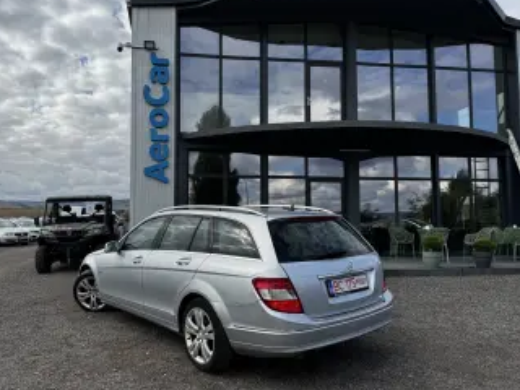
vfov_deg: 51.4
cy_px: 195
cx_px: 229
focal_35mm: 27
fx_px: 406
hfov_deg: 65.1
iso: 80
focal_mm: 6.76
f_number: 1.78
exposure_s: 1/3597
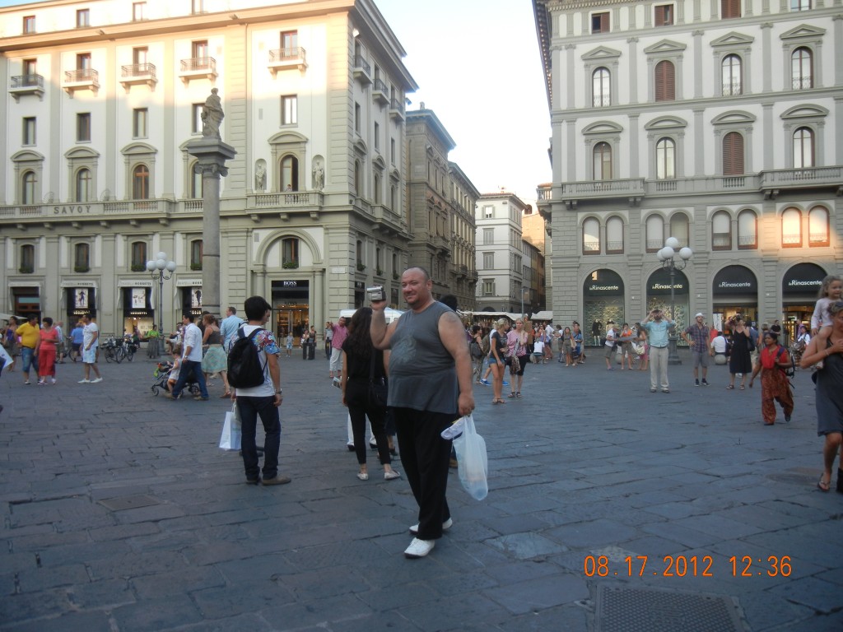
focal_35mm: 30
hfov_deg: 60.0
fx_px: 731
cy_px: 316
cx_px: 422
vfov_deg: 46.8
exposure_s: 1/140
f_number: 3.5
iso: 160
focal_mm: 5.4
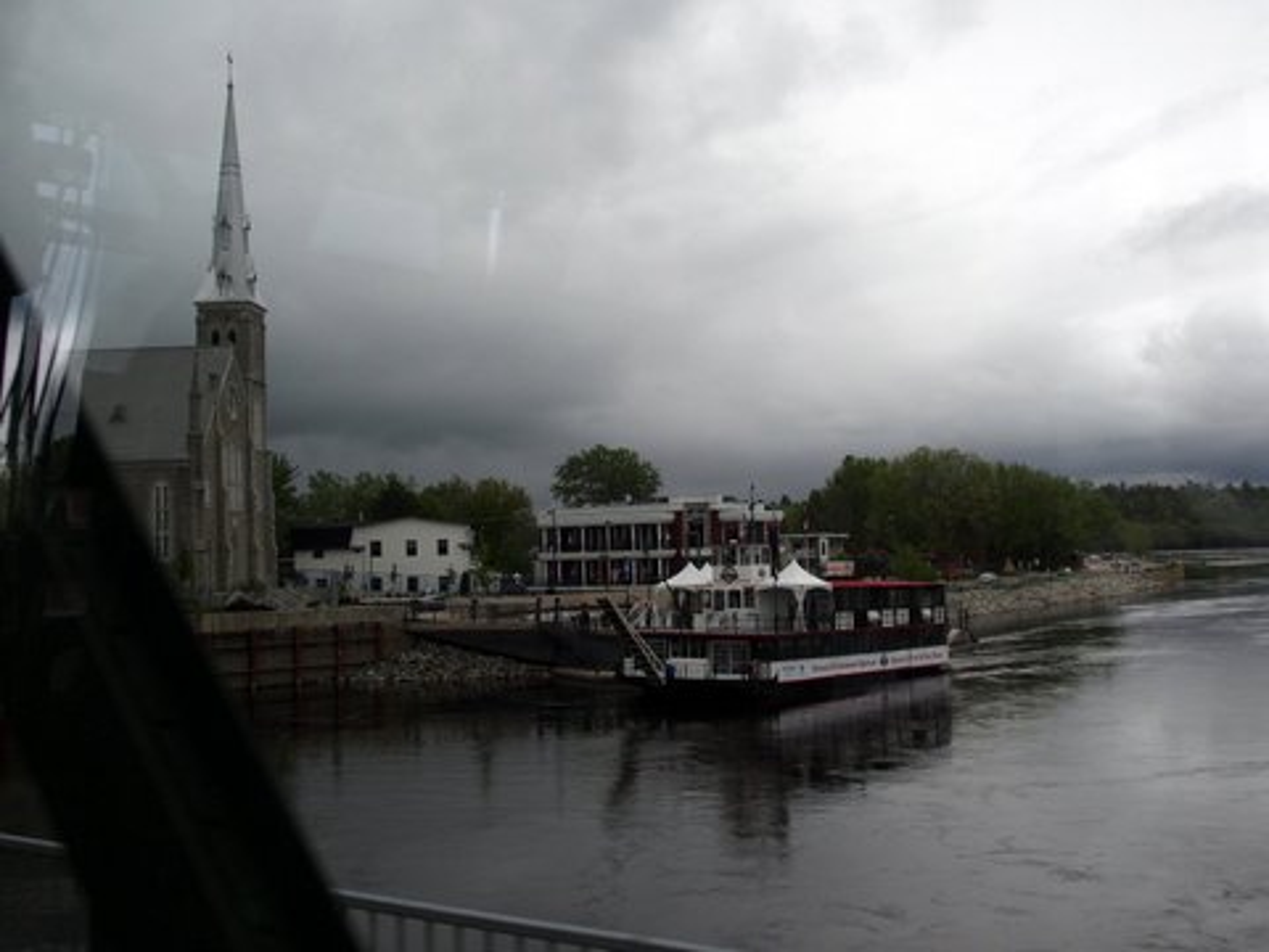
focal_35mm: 38
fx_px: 1393
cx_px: 634
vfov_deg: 37.7
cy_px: 476
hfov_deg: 49.0
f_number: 2.8
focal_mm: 8.1
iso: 100
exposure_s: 1/160
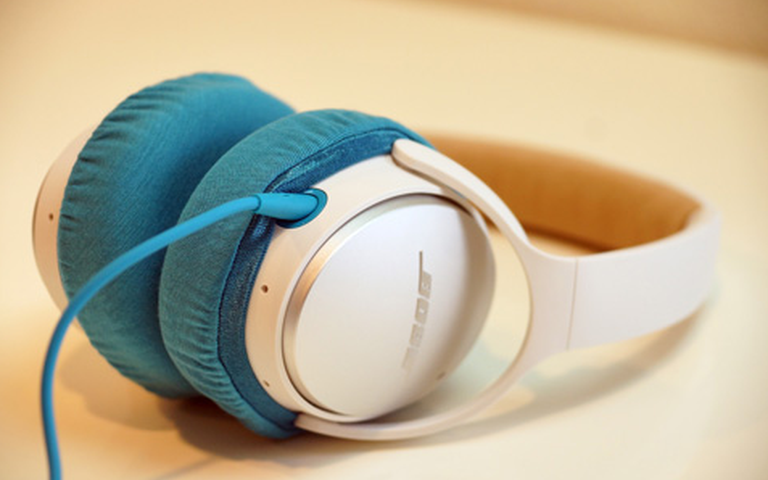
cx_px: 383
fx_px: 2574
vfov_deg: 10.6
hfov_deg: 17.0
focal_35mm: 123
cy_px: 237
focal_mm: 80
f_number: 4.5
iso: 400
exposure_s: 1/125
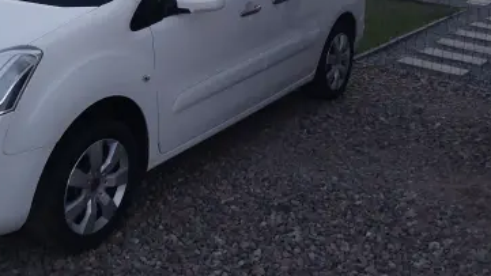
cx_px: 140
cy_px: 4
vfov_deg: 20.1
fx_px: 755
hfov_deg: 35.4
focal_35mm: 58
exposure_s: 1/50
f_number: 1.8
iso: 250
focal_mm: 4.6
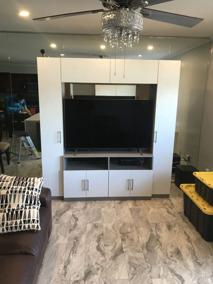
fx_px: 230
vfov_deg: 63.4
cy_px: 142
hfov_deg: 49.7
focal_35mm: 28
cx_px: 106
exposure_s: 1/30
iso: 25
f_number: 1.8
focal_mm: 3.99
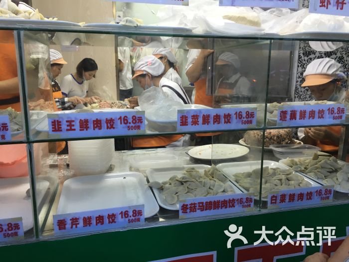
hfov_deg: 61.7
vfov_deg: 48.2
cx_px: 174
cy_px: 131
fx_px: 292
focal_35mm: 29
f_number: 2.2
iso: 80
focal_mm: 4.15
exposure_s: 1/33
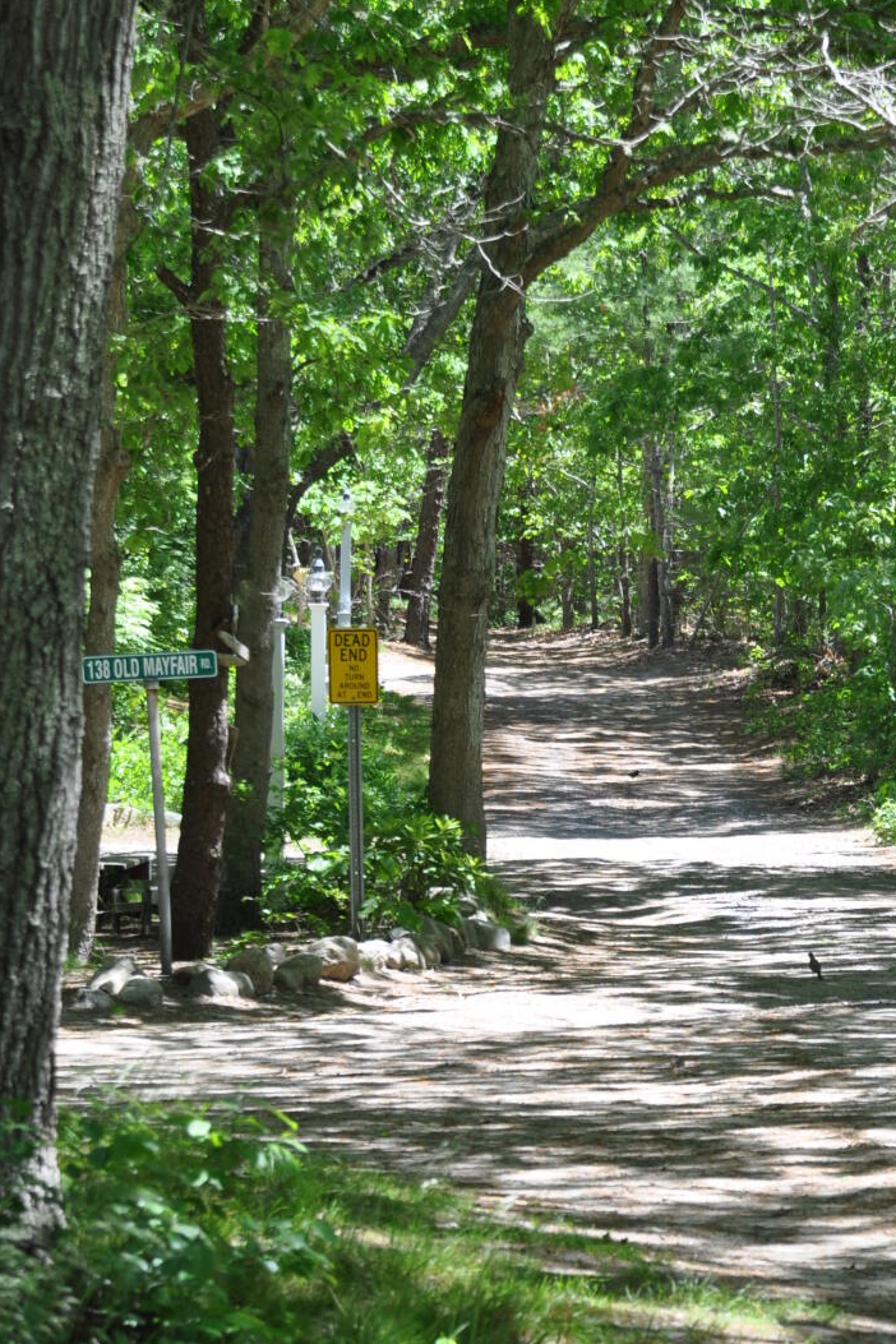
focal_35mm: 148
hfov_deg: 9.2
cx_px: 842
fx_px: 5525
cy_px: 818
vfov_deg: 13.9
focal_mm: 52
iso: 200
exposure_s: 1/125
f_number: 5.6
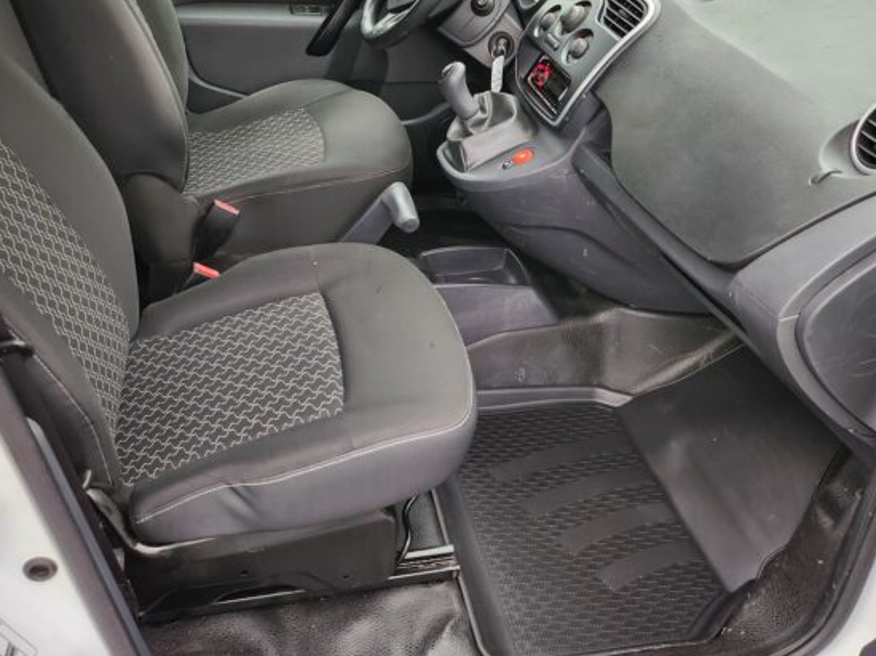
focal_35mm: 35
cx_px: 423
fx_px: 885
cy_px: 251
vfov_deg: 40.4
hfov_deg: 52.6
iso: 125
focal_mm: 5
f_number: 1.8
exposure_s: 1/180
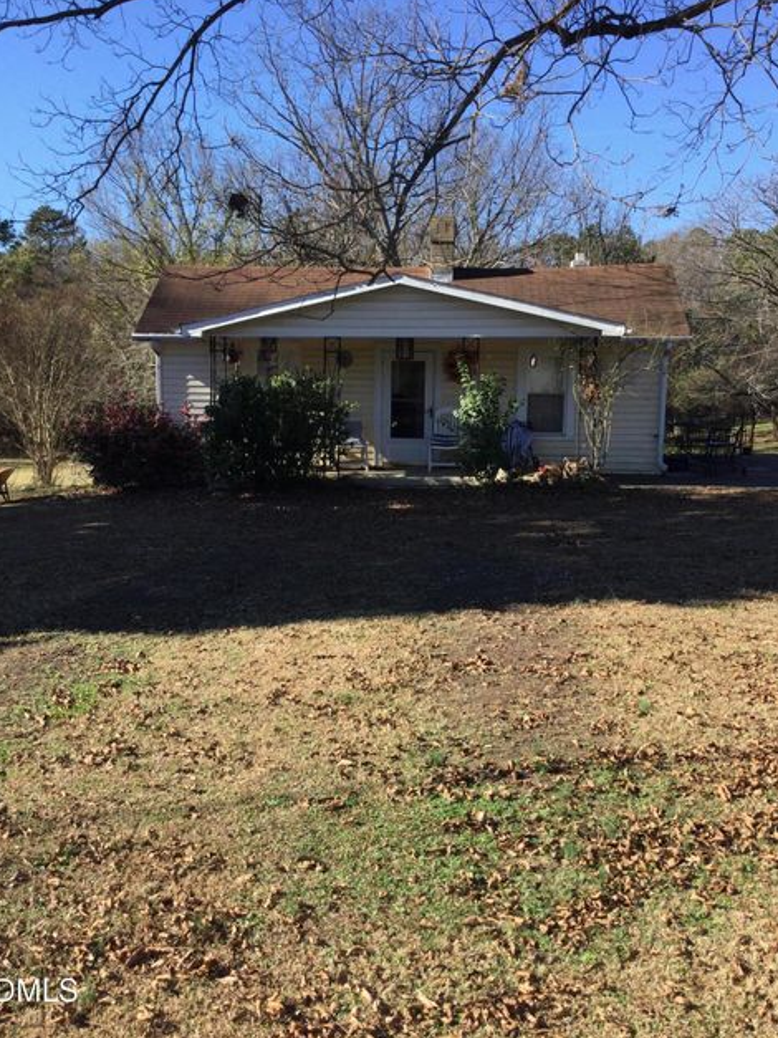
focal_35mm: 33
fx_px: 989
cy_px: 489
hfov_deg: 42.9
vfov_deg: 55.3
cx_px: 404
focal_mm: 3.3
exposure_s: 1/578
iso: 25
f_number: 2.4
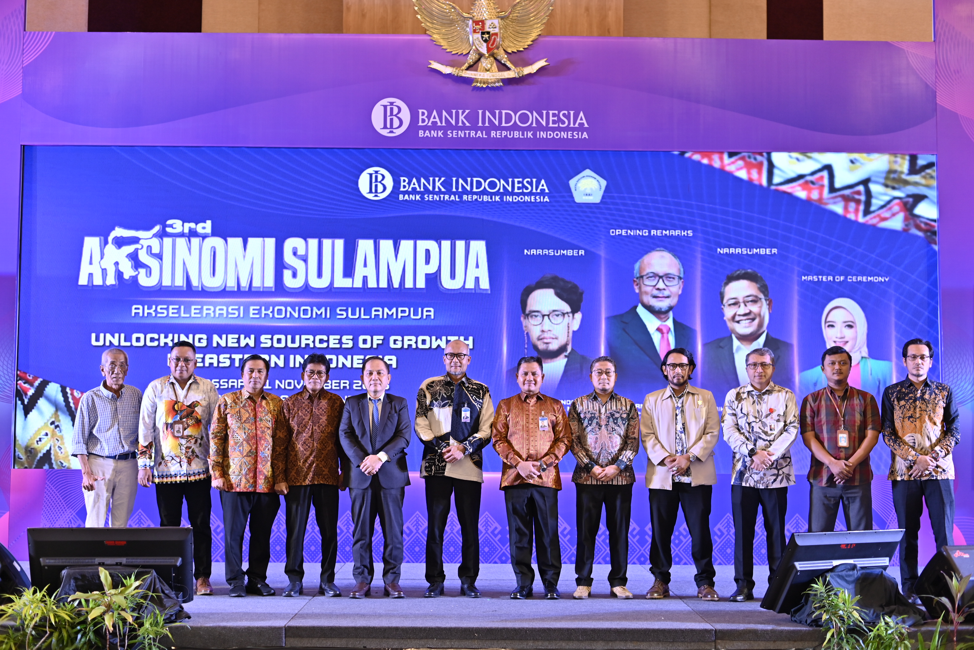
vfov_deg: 27.0
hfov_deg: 39.6
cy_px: 325
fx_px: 1353
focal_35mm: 50
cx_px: 487
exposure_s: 1/60
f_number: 2.8
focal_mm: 50
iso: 400
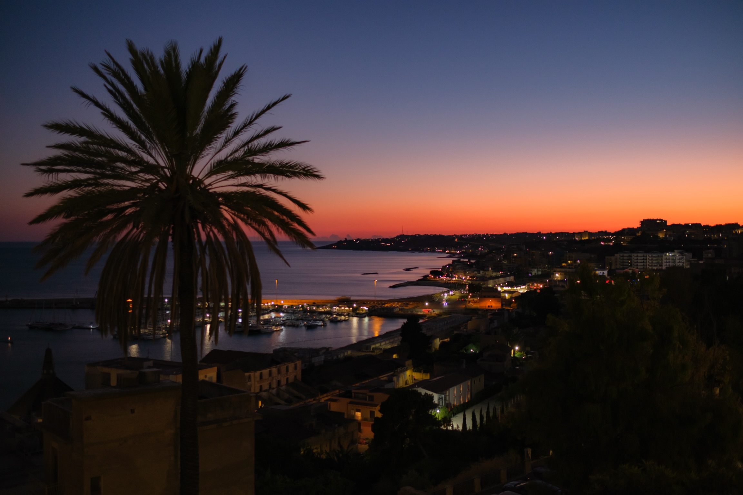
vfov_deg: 37.9
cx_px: 372
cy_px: 248
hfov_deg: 54.4
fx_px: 722
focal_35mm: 35
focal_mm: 23
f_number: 1.4
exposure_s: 1/125
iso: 2000
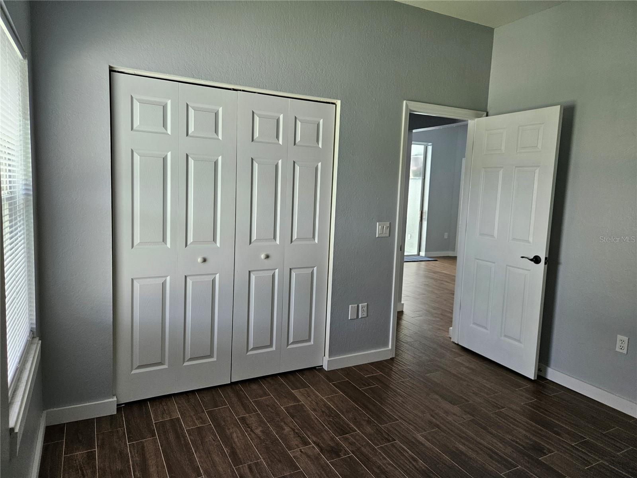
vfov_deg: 58.9
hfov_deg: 73.9
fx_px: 423
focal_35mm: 23
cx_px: 318
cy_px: 239
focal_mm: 5.4
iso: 320
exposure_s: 1/170
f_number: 1.8
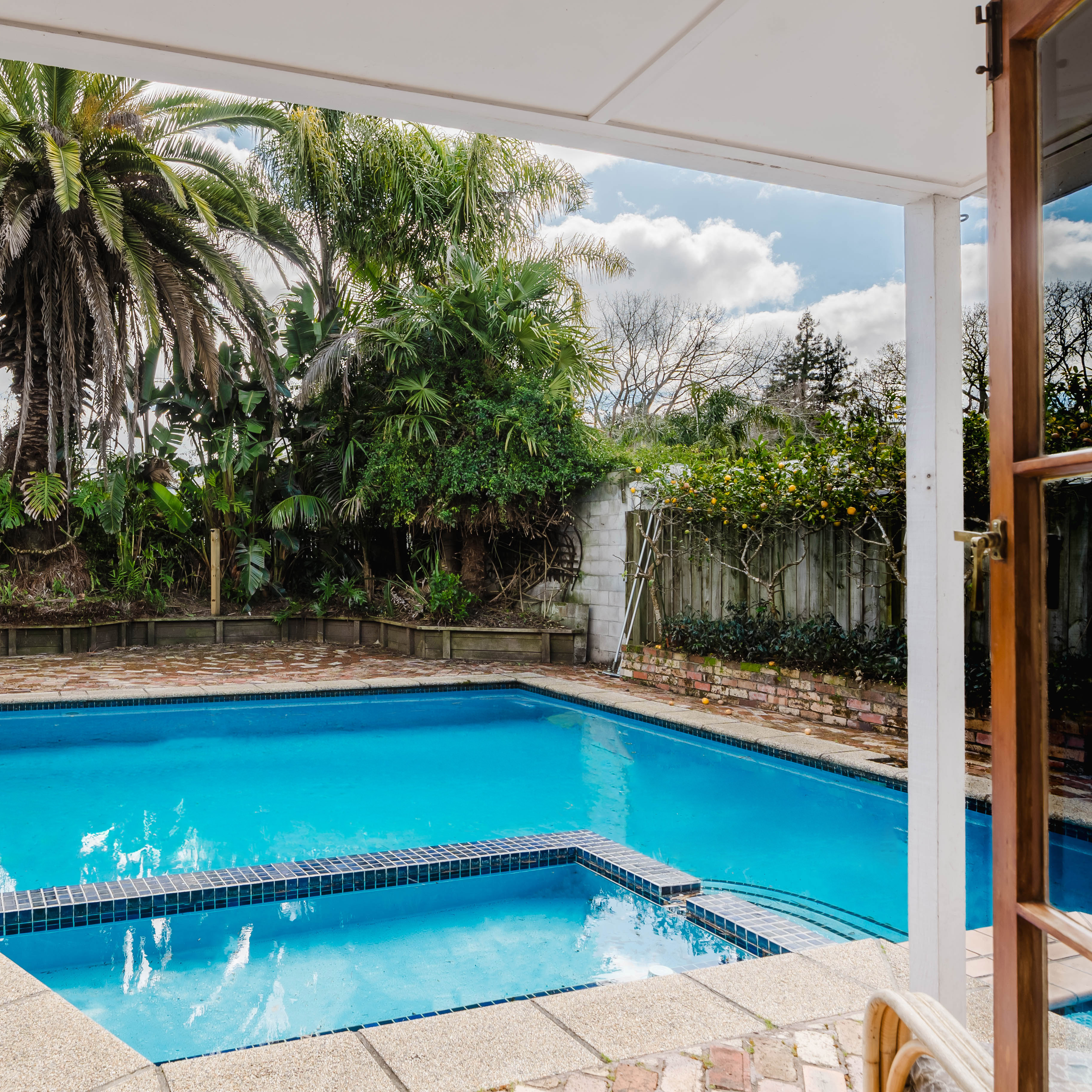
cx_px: 291
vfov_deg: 60.9
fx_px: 928
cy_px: 537
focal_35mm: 26
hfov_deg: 58.2
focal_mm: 16
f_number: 8
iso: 100
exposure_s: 1/320
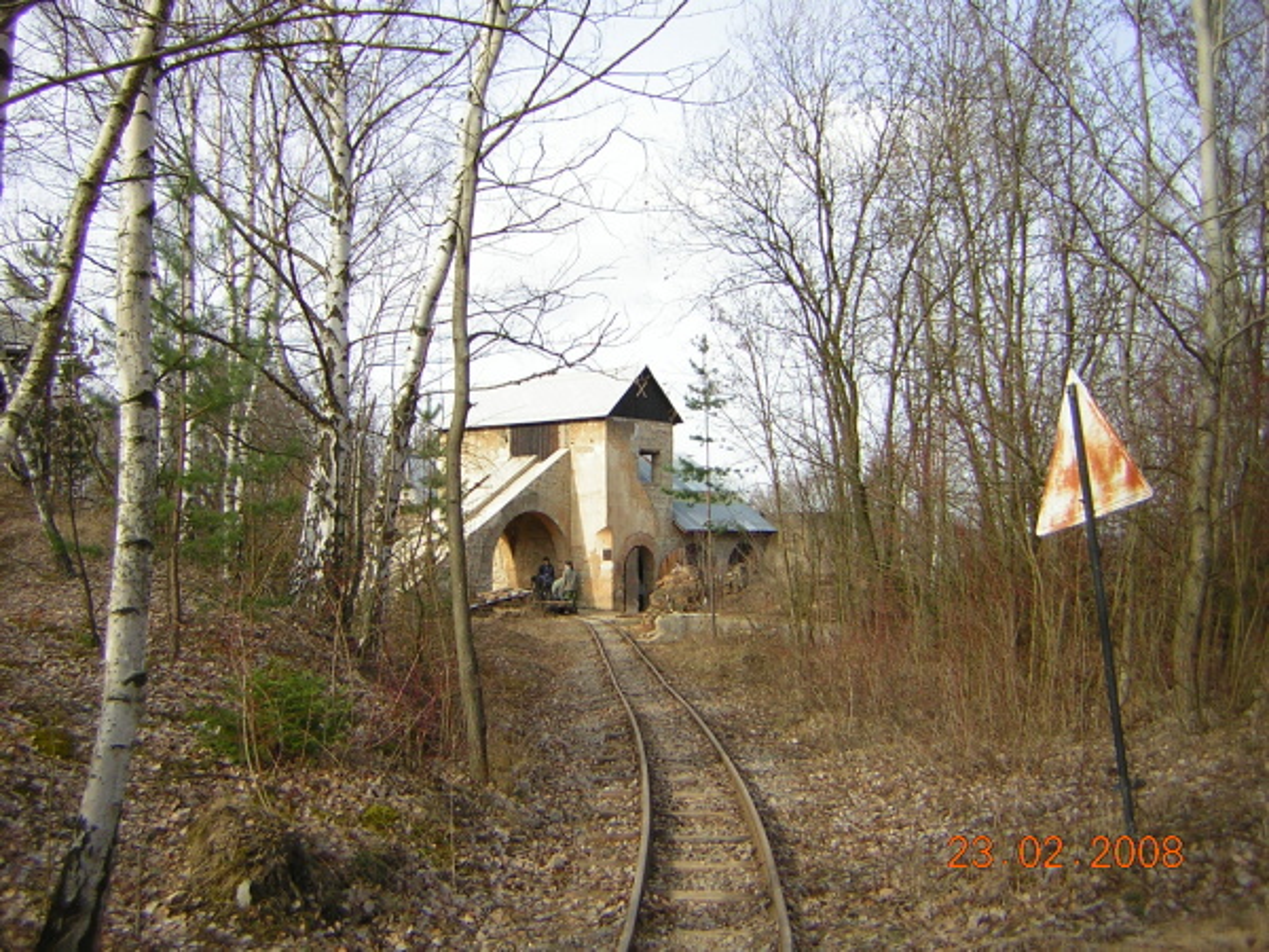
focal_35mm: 36
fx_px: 1320
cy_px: 476
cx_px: 634
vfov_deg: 39.7
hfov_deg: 51.4
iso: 50
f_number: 2.6
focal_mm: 4.7
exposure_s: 1/451
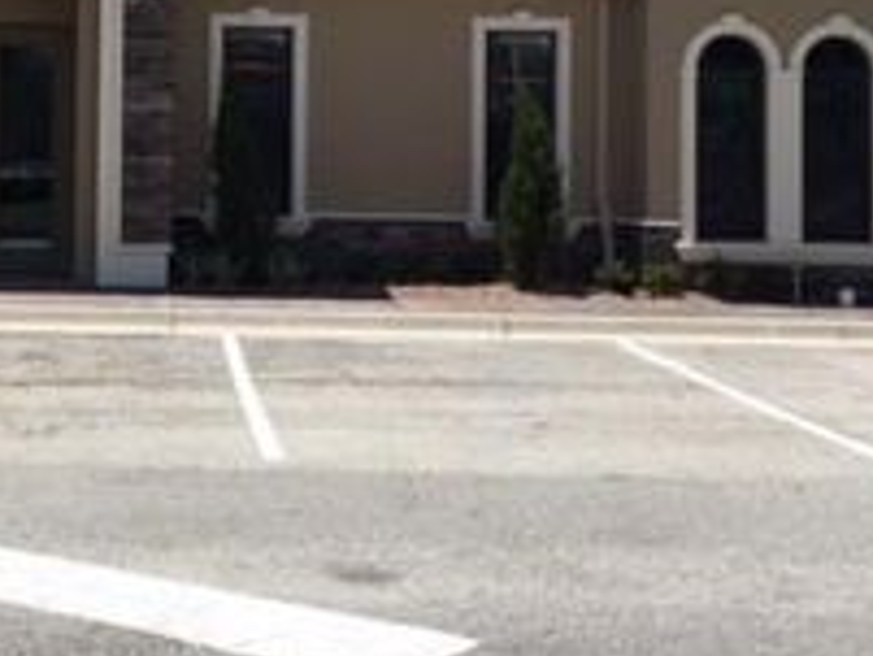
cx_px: 139
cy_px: 133
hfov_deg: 26.4
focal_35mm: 72
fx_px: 1817
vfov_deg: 20.2
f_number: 2.2
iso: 32
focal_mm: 4.15
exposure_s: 1/2639
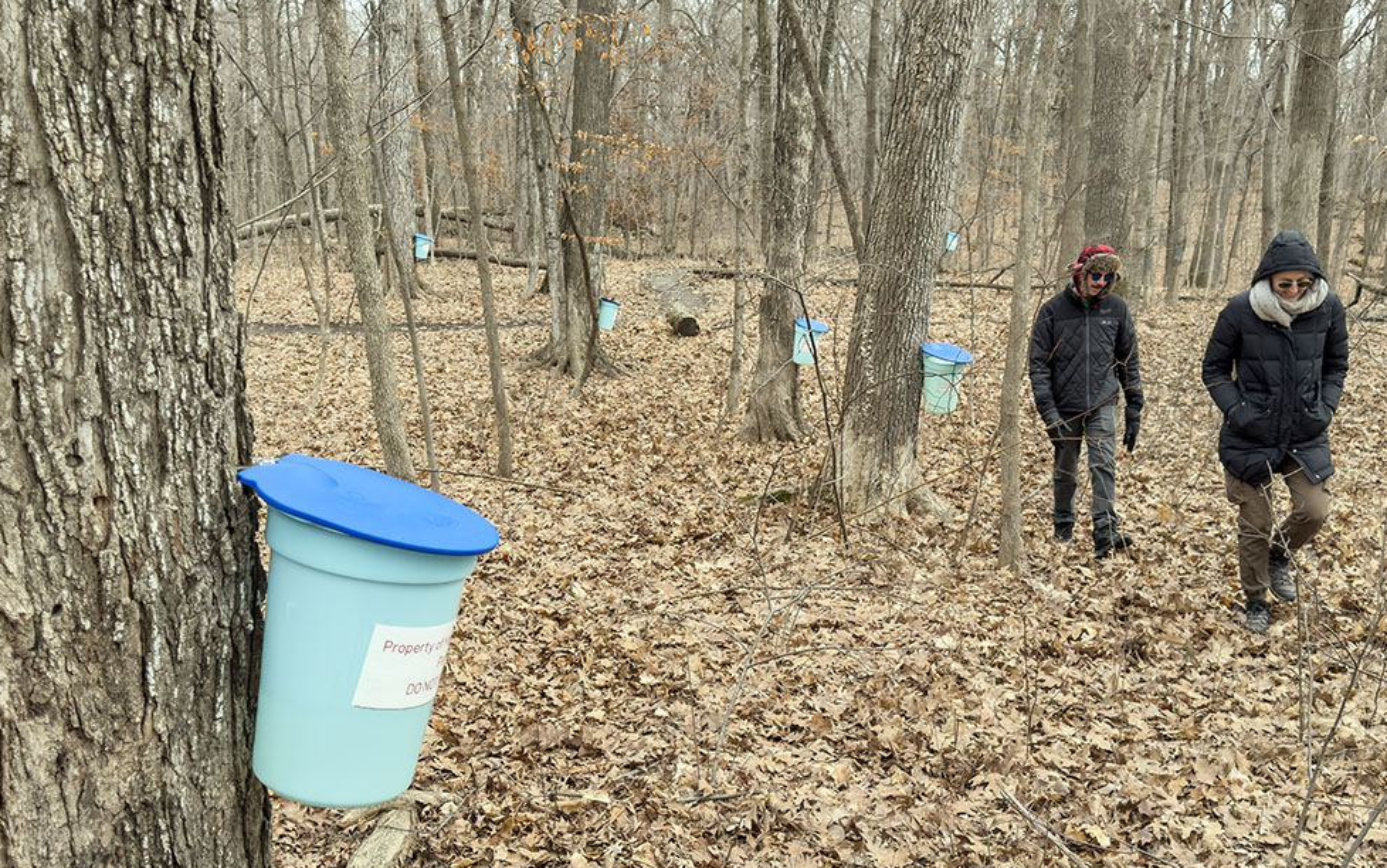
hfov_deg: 50.4
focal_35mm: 39
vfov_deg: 32.7
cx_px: 682
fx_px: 1475
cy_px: 505
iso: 100
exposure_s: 1/1050
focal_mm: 6.76
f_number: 1.8
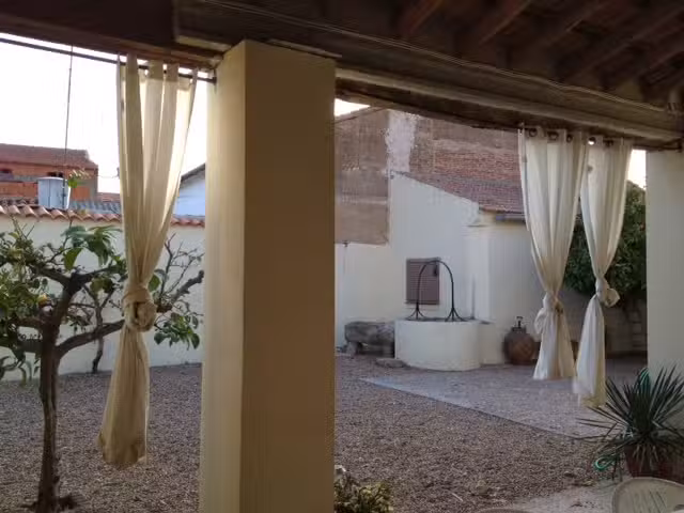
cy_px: 256
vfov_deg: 40.7
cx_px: 342
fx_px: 692
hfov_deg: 52.6
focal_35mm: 35
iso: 64
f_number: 2.4
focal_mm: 4.28
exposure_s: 1/378
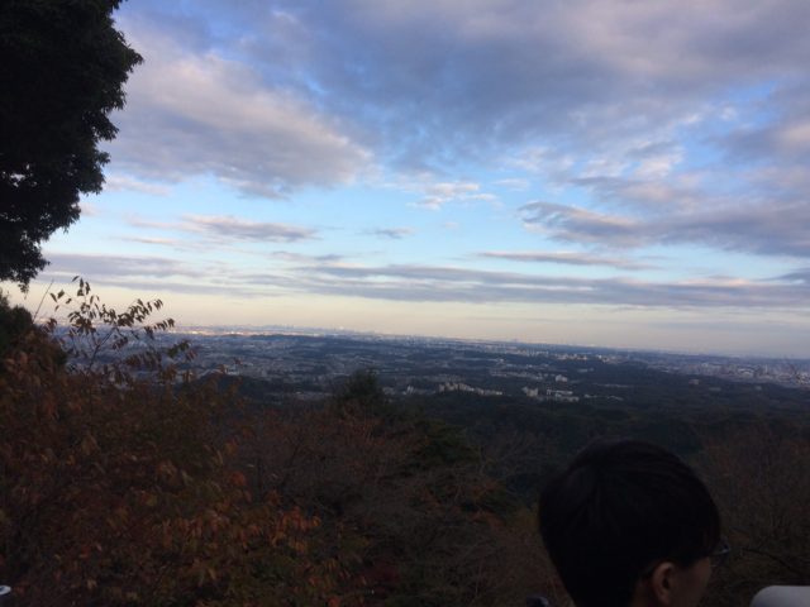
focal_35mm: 29
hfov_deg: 61.7
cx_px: 405
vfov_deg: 48.2
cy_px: 304
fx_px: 679
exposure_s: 1/954
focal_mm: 4.15
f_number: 2.2
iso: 32
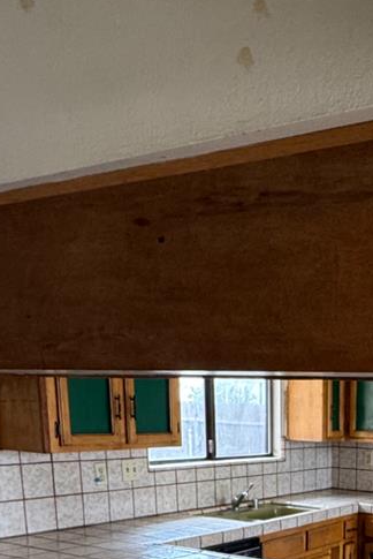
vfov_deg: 38.0
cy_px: 580
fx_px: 698
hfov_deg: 28.0
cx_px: 380
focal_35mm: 45
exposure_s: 1/60
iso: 160
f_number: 2.2
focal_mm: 2.22
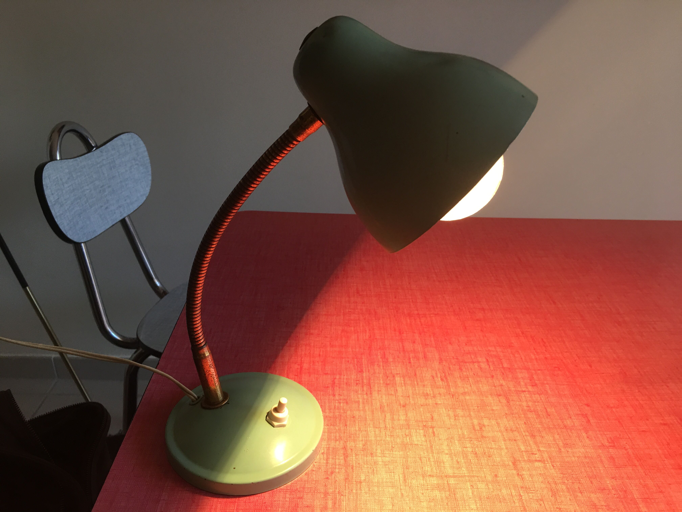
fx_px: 571
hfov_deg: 61.7
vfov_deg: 48.2
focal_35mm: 29
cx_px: 341
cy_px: 256
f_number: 2.2
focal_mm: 4.15
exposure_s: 1/33
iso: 40
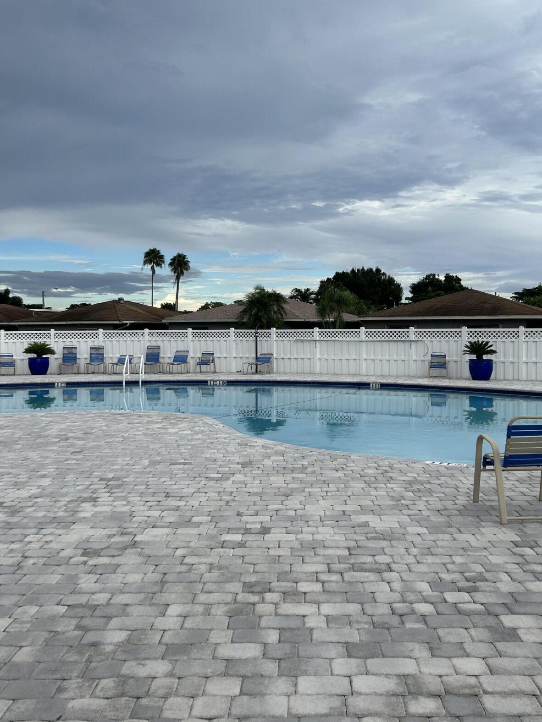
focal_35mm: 33
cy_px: 336
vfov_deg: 55.3
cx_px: 308
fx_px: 689
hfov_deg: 42.9
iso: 50
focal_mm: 5.7
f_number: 1.5
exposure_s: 1/2632
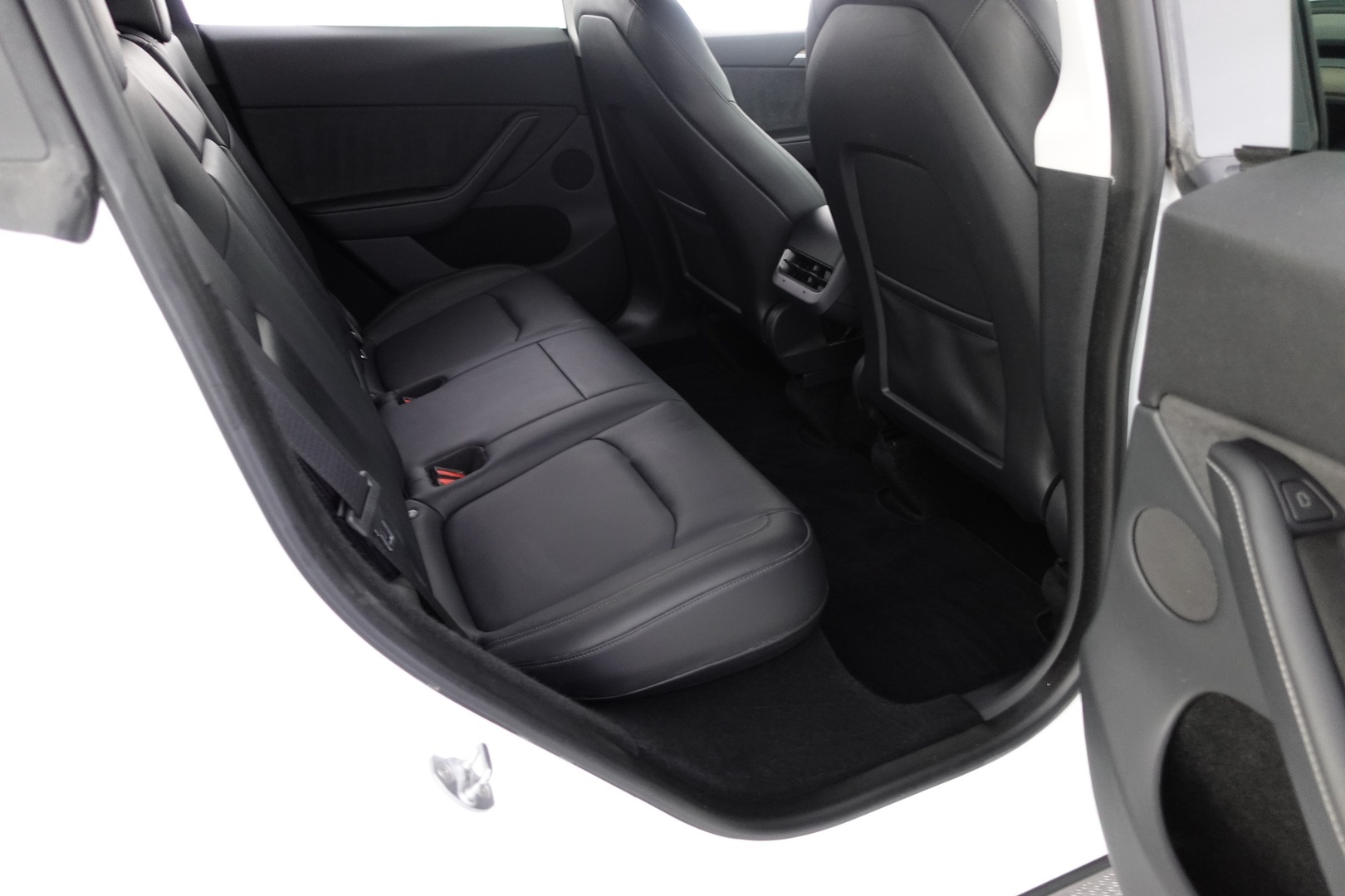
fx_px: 897
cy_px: 448
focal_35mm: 24
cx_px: 672
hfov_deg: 73.7
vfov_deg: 53.1
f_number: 1.8
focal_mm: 9.4
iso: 800
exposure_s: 1/15
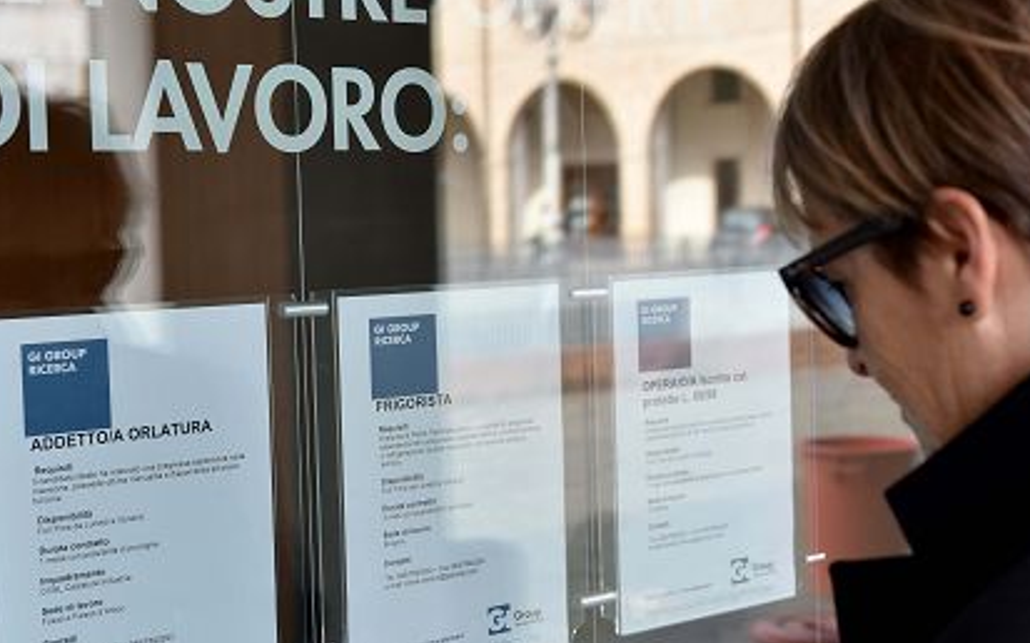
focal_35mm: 63
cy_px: 290
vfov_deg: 20.6
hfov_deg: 32.5
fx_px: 1768
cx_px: 547
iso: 640
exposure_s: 1/160
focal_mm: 50
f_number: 5.6
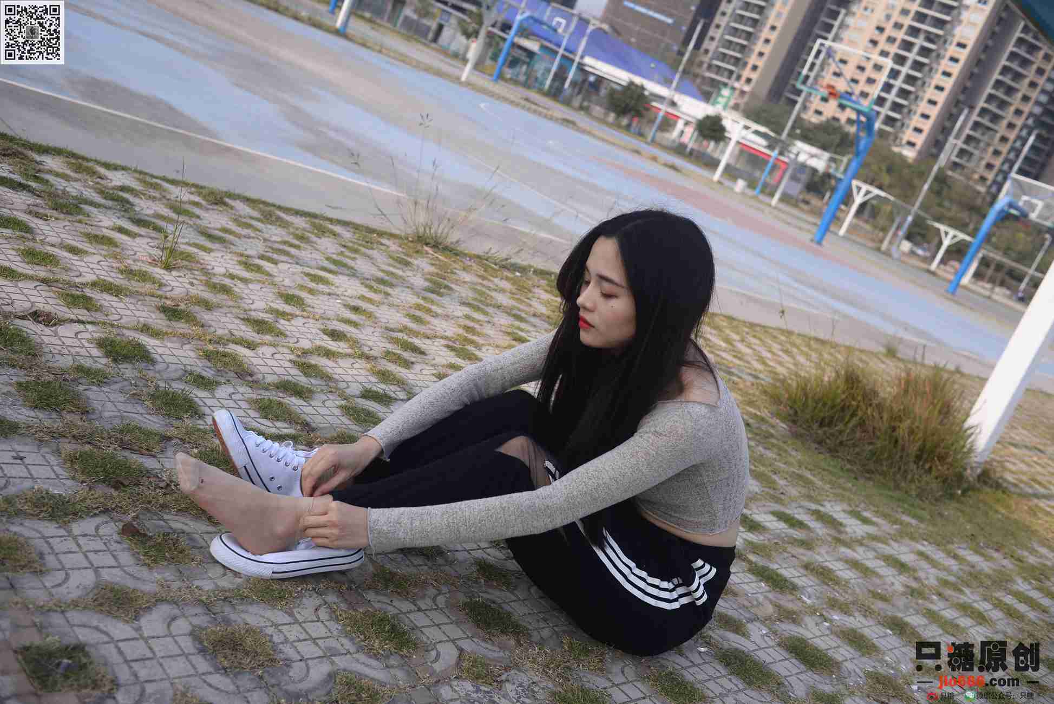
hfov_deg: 54.4
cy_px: 352
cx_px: 527
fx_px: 1025
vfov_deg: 37.9
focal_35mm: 35
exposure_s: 1/400
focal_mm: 35
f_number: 5.6
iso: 100
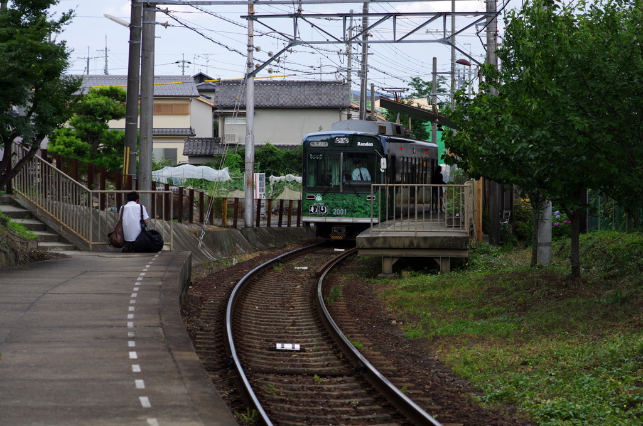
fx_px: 1871
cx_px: 322
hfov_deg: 19.5
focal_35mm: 105
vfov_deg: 13.0
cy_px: 213
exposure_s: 1/400
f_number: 4
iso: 100
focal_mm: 70
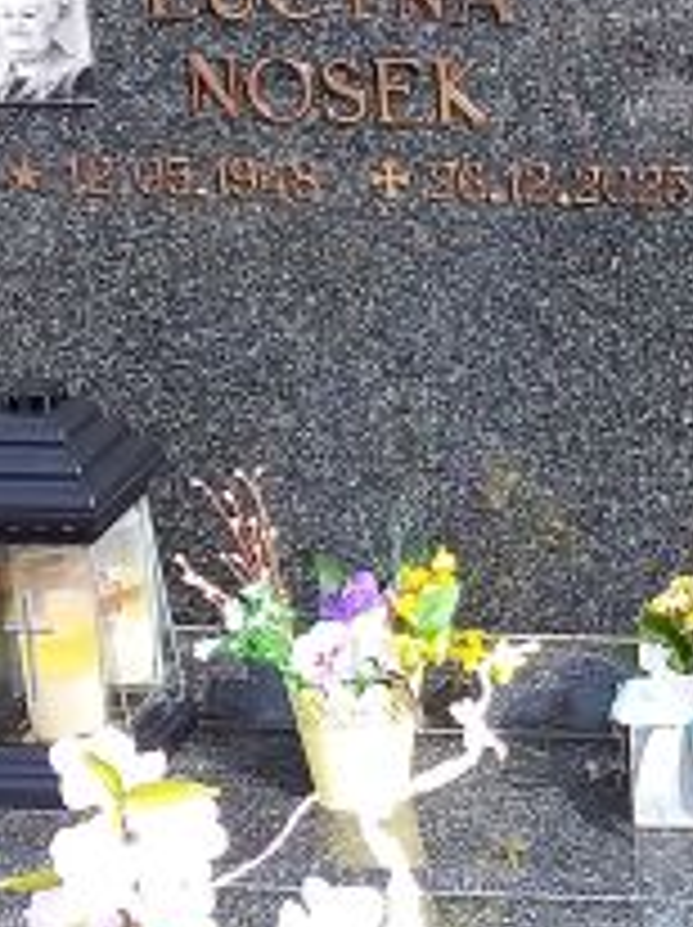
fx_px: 2327
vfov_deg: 22.5
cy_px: 333
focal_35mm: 87
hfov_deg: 16.0
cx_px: 922
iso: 40
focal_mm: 2.91
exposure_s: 1/569
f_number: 1.9
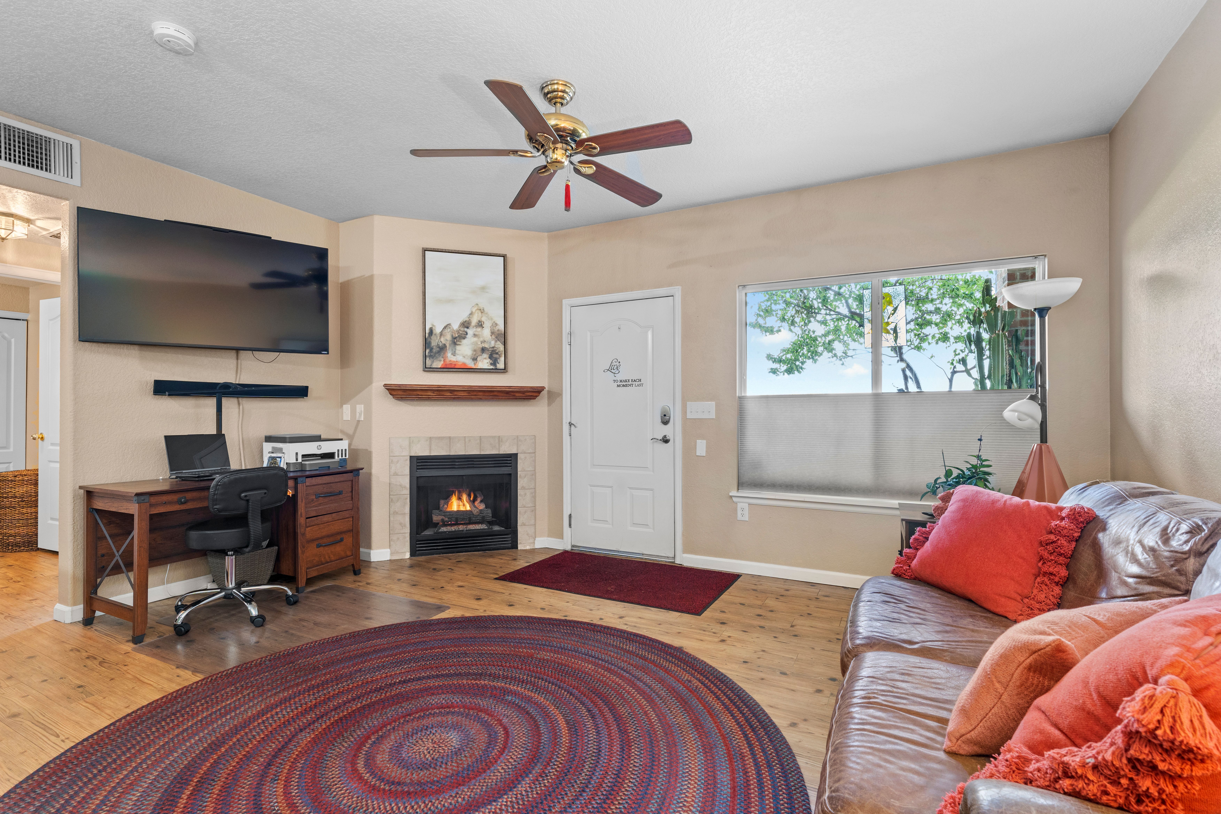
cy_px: 407
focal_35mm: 17
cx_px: 610
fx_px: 577
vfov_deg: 70.4
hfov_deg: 93.3
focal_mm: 17
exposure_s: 1
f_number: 8
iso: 640
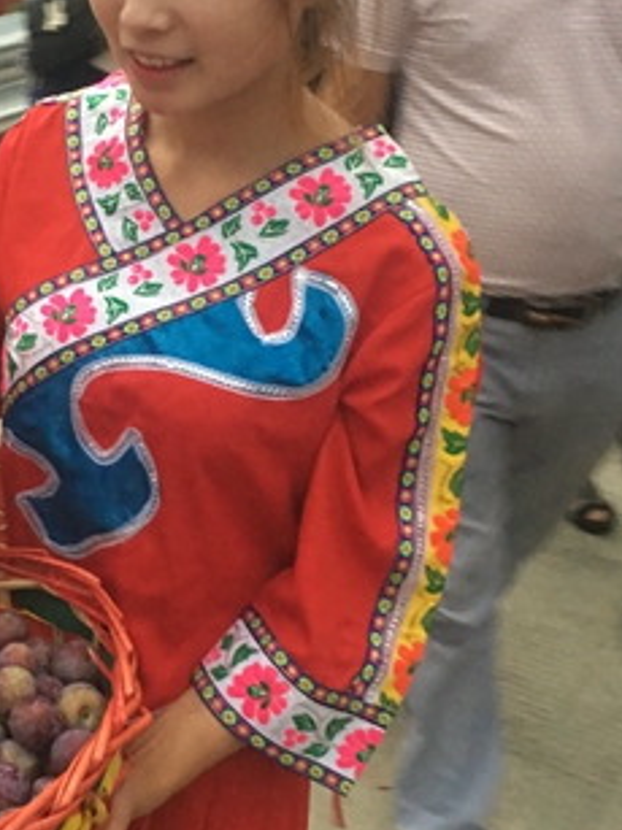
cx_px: 151
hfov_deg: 23.0
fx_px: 1510
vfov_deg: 30.7
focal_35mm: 63
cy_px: 356
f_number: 2.2
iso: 80
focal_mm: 4.15
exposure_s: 1/10
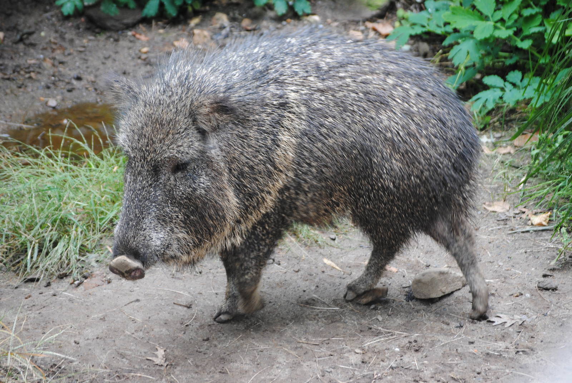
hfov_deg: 14.8
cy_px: 192
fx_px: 2195
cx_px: 286
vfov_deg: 10.0
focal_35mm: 138
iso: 400
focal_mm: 92
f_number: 4.5
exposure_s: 1/100
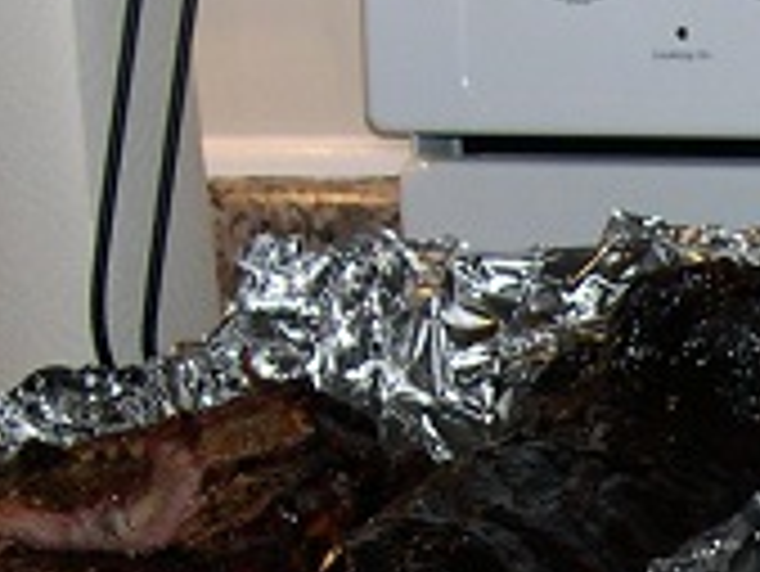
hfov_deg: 10.8
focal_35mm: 179
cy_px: 732
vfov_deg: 8.2
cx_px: 980
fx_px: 3933
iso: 100
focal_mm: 8
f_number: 2.8
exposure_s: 1/60
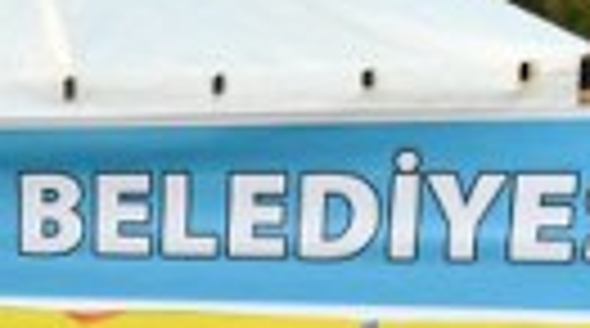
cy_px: 867
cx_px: -367
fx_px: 2825
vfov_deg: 6.3
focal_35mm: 181
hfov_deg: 11.3
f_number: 5
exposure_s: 1/320
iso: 1000
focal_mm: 35
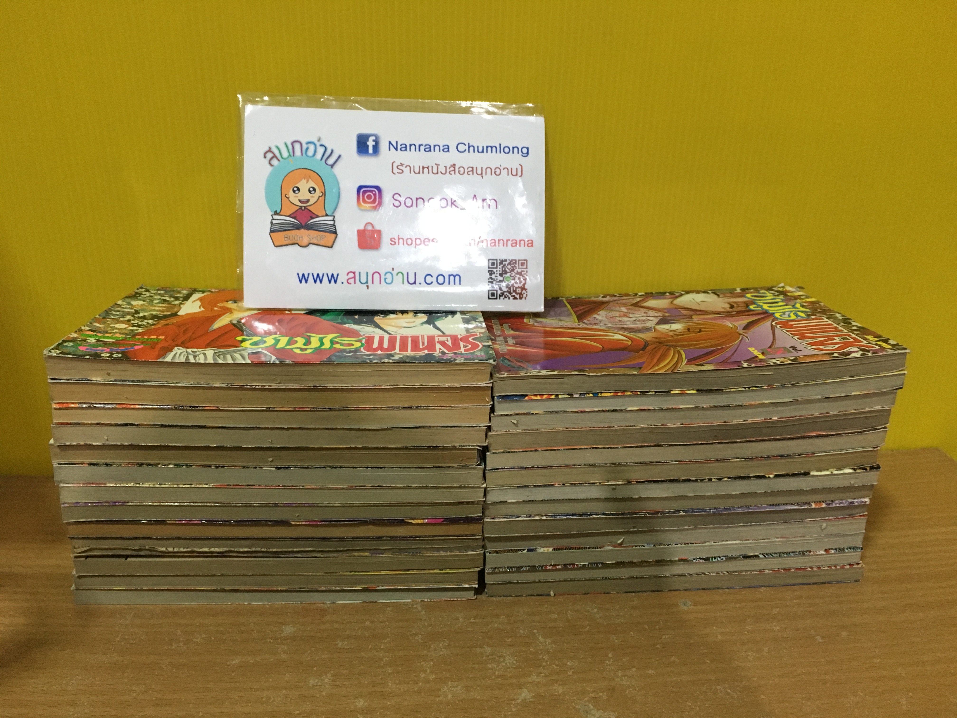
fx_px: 802
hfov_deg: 61.7
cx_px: 478
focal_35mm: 29
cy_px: 359
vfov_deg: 48.2
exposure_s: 1/17
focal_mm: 4.15
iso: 200
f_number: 2.2
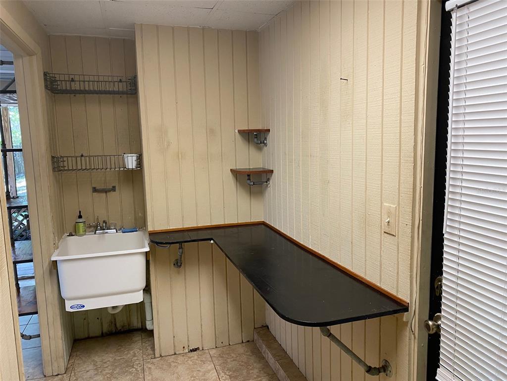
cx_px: 254
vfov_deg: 53.1
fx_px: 381
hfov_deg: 67.3
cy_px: 190
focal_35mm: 26
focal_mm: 4.25
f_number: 1.8
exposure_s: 1/60
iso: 125
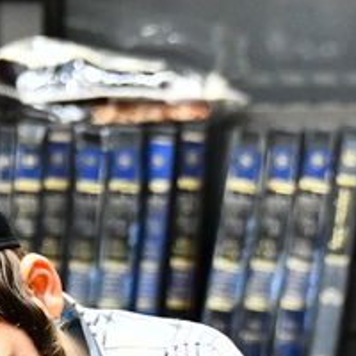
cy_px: 401
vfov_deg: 1.8
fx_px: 11088
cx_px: 69
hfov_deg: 1.8
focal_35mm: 953
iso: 4000
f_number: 5.6
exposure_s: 1/100
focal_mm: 160
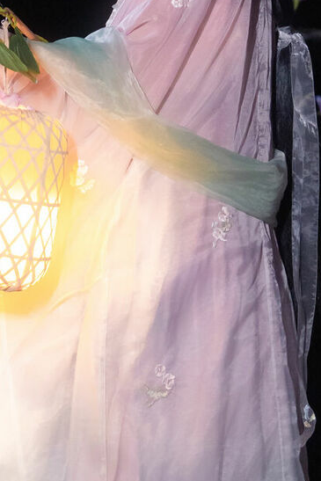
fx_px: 4691
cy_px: -73
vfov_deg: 5.8
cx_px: 82
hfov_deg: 3.9
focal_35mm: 351
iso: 3200
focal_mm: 123
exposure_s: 1/250
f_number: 2.8
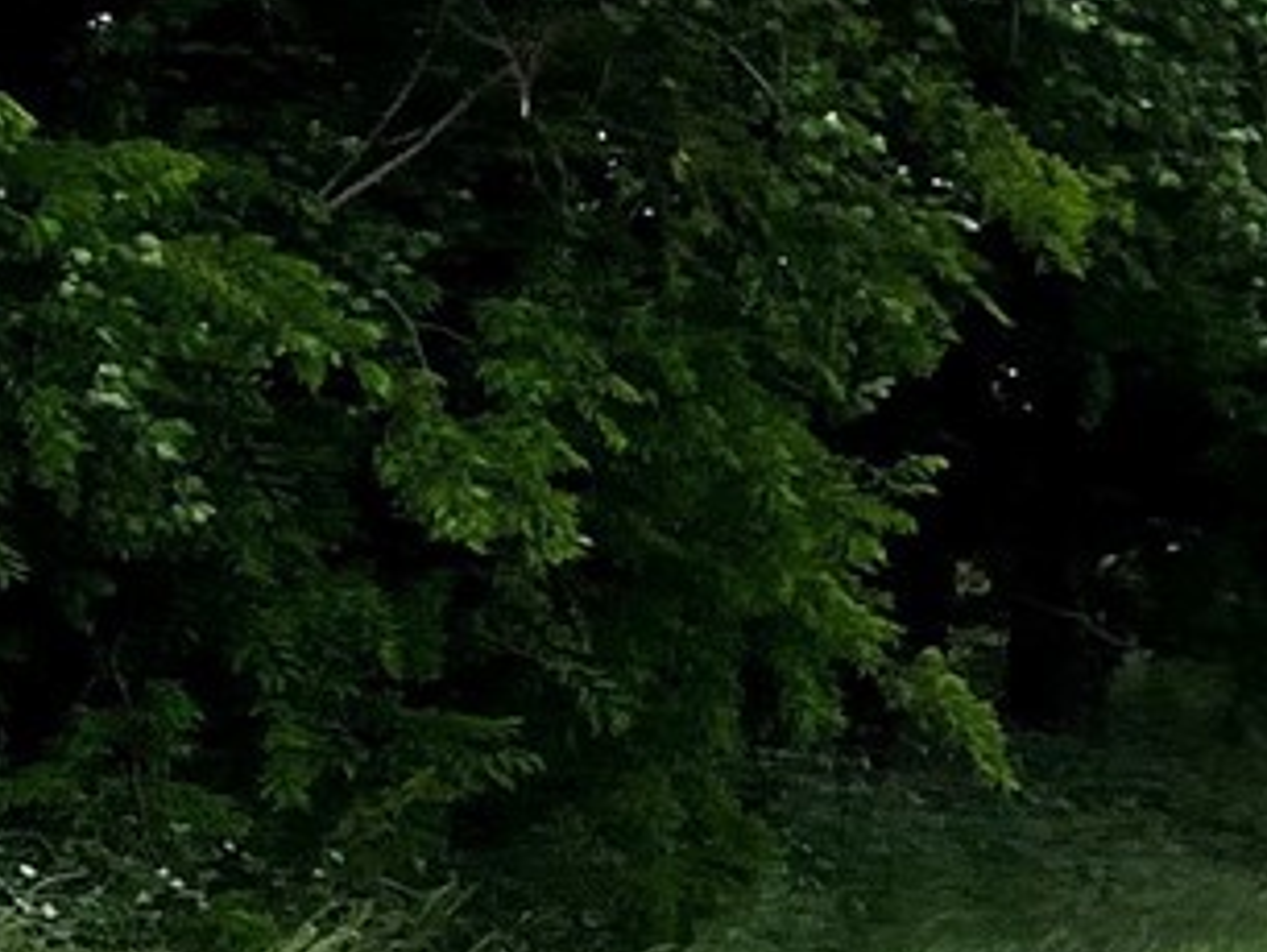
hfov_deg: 8.7
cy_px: 186
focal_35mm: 174
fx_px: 6374
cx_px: 4190
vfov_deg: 8.5
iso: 50
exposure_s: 1/8000
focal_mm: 5.7
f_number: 1.5
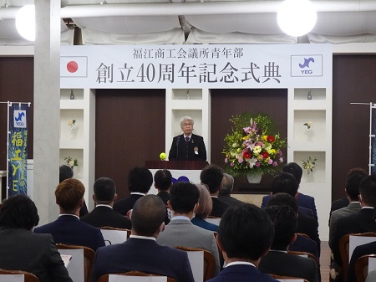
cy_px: 141
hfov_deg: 25.0
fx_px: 847
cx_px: 188
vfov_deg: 18.9
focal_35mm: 78
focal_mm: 12.28
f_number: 5
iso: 800
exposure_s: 1/15
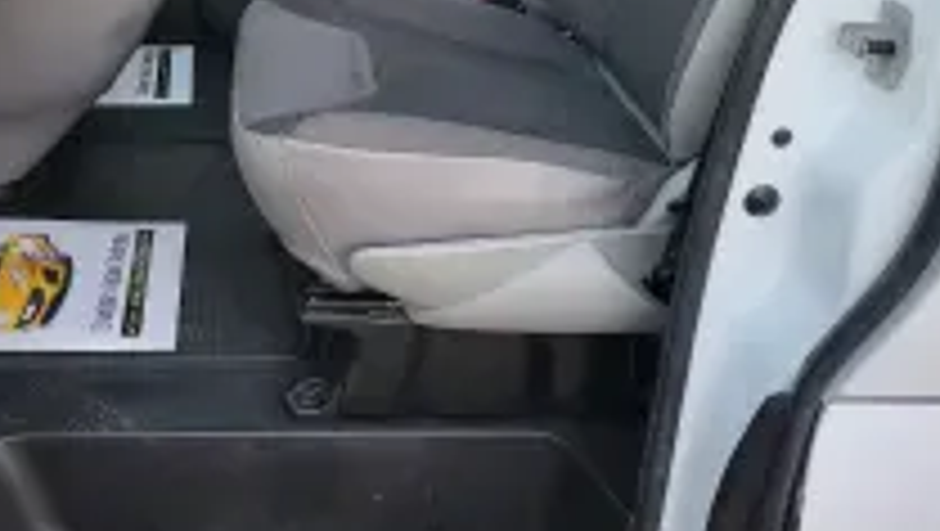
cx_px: 279
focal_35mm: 45
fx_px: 1123
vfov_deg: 25.1
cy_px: -22
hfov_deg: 44.4
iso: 80
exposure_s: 1/100
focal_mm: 5
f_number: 1.8
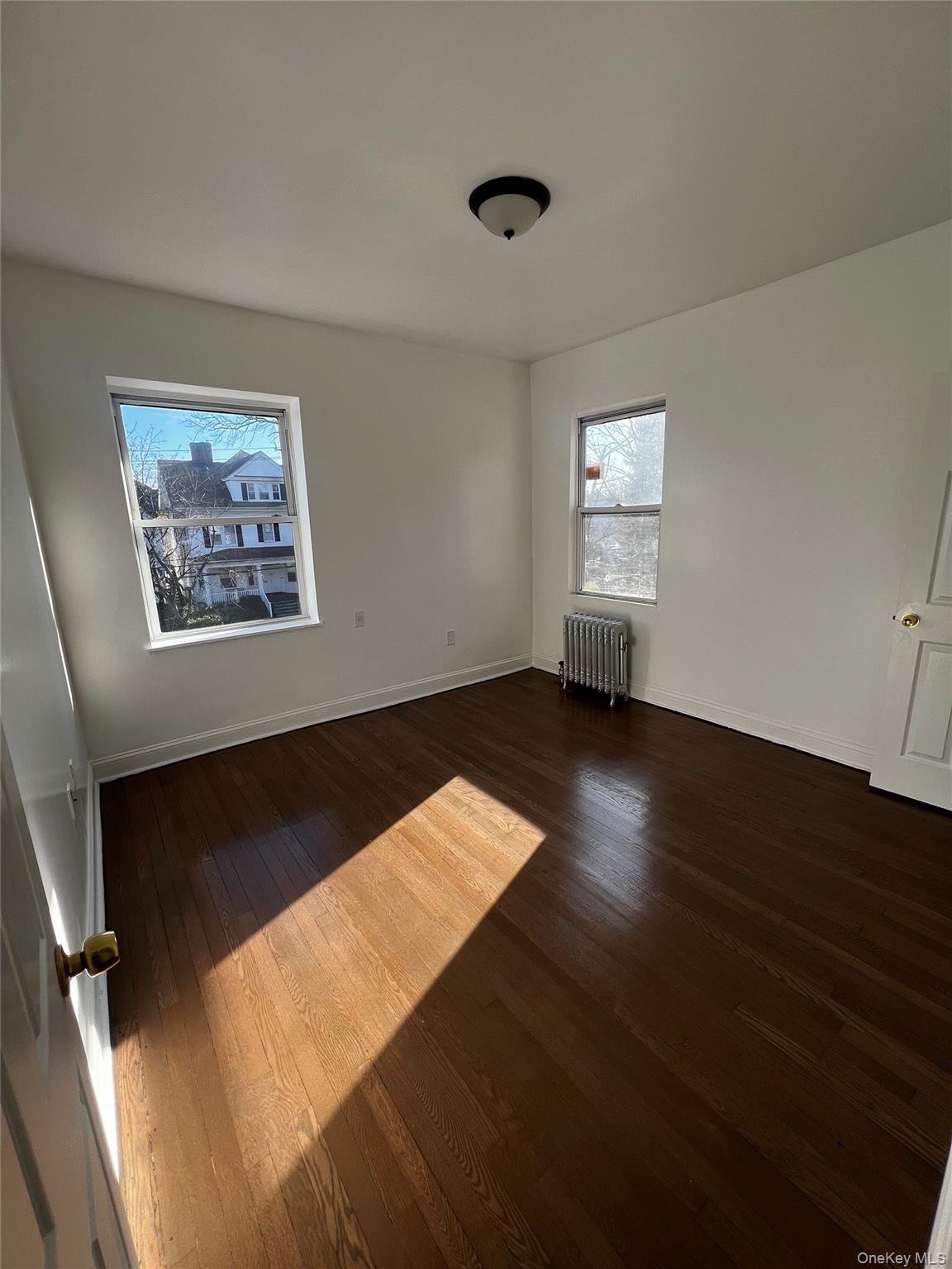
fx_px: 477
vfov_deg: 106.2
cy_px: 634
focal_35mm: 13
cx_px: 476
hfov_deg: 89.9
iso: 32
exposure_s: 1/306
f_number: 1.8
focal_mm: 1.57
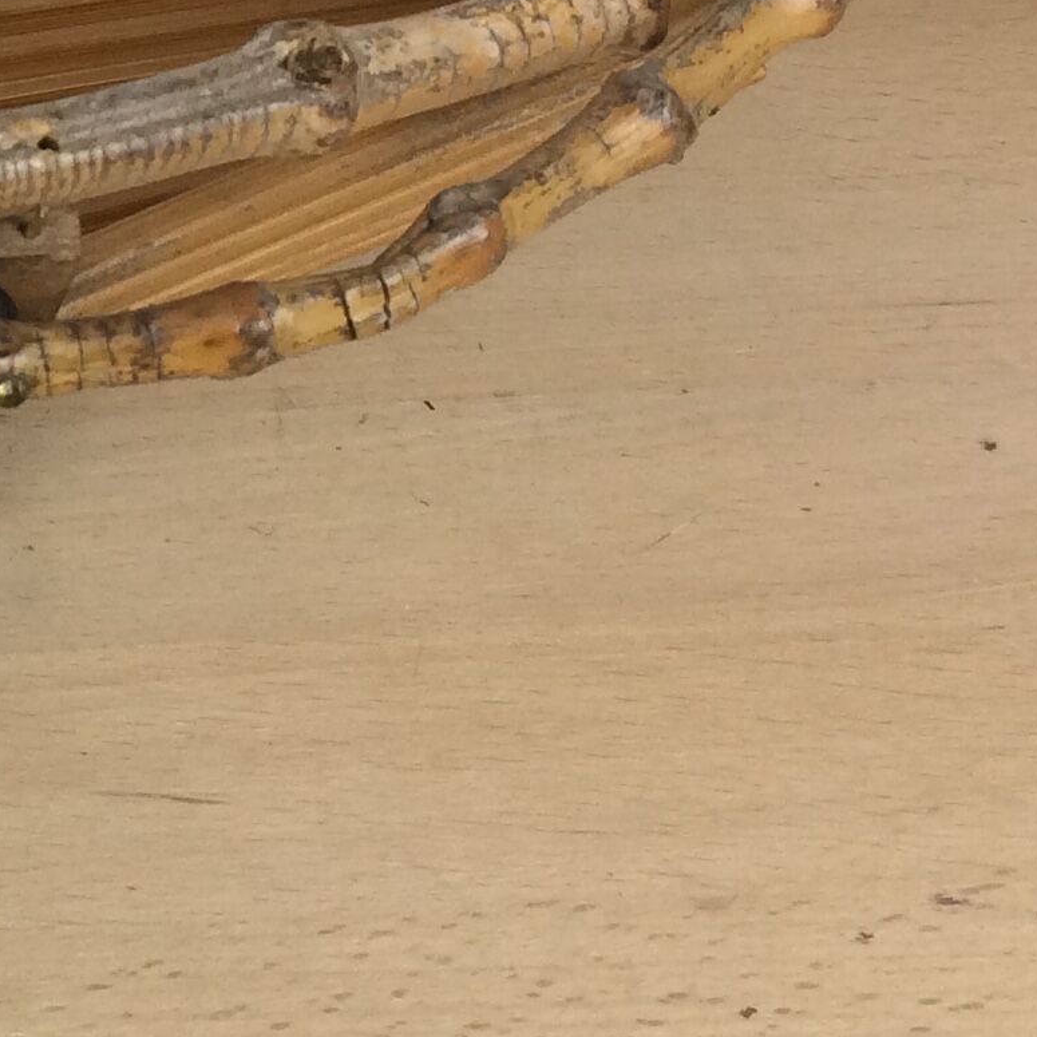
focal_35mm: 108
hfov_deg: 14.6
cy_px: -213
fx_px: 3660
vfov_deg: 15.5
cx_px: -669
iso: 64
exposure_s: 1/100
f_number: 2.2
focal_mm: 4.15
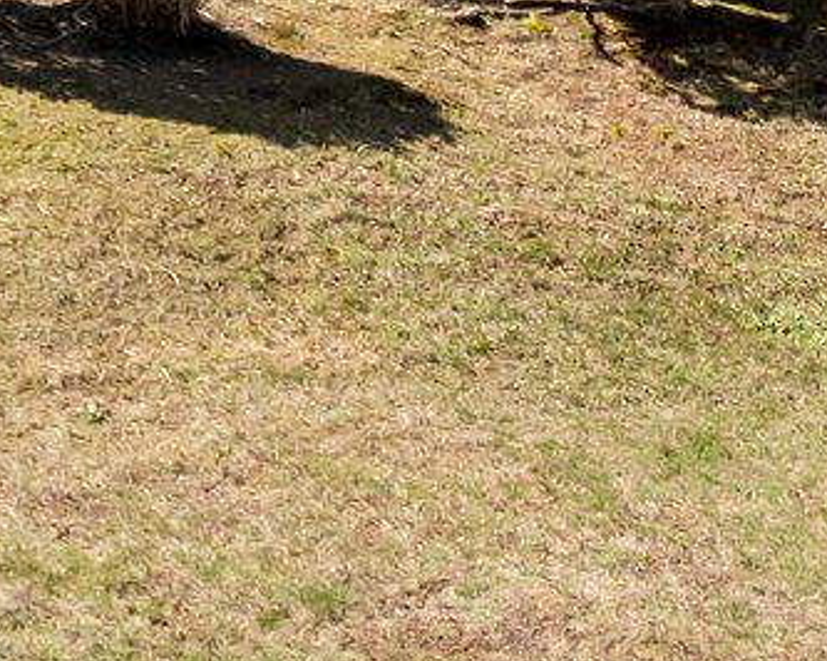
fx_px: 3522
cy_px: -483
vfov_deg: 10.2
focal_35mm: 144
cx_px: -661
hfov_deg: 12.3
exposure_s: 1/1250
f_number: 2.8
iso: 100
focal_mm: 12.29
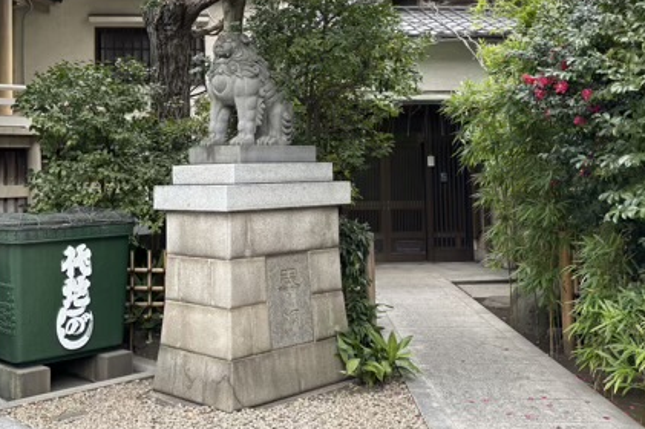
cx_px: 253
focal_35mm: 45
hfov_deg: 43.4
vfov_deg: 29.6
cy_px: 137
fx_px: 806
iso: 32
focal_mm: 5.96
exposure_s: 1/121
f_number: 1.6
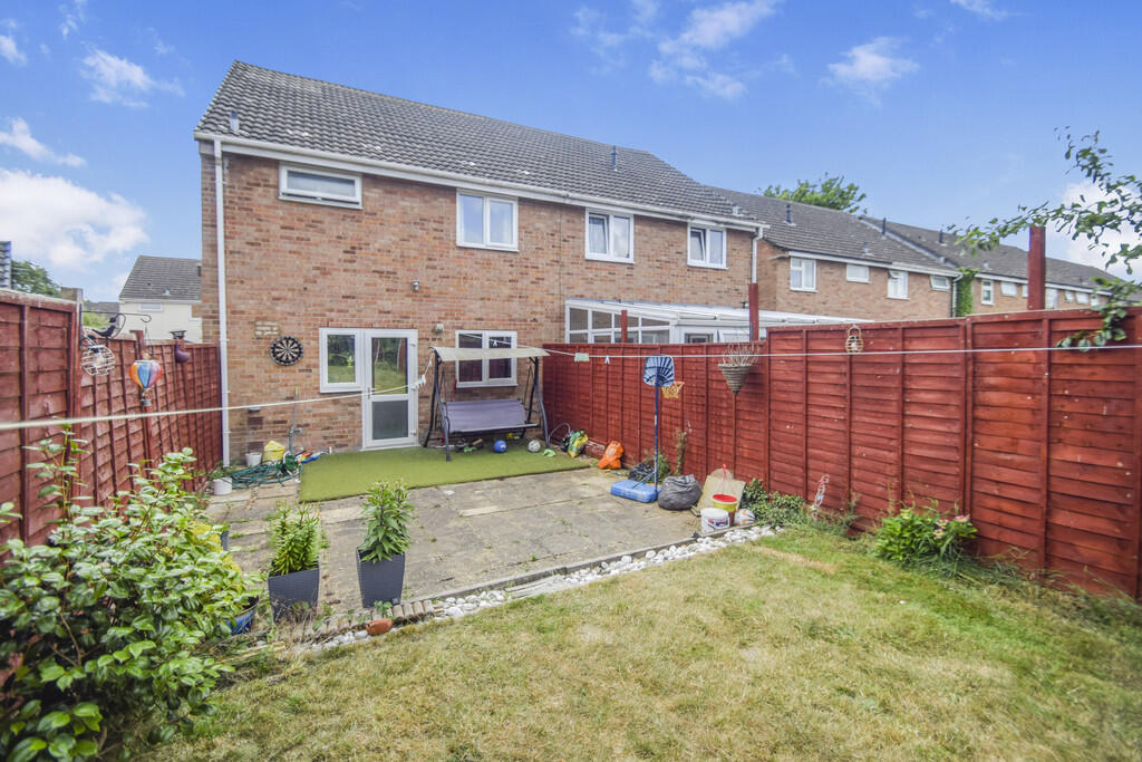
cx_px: 571
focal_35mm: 15
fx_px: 476
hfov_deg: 100.4
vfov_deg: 77.3
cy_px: 381
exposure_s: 1/800
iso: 100
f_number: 8
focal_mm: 10
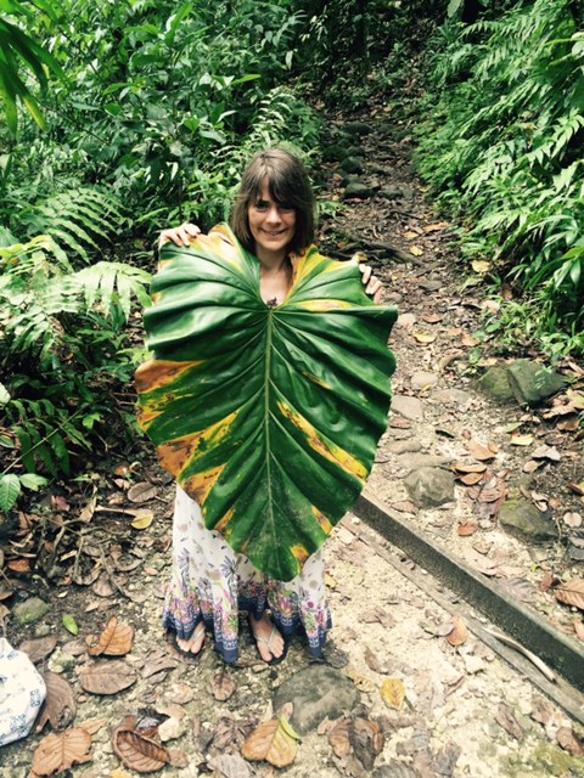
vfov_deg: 61.7
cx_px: 292
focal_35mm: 29
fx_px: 652
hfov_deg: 48.2
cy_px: 389
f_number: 2.2
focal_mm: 4.15
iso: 64
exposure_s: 1/30
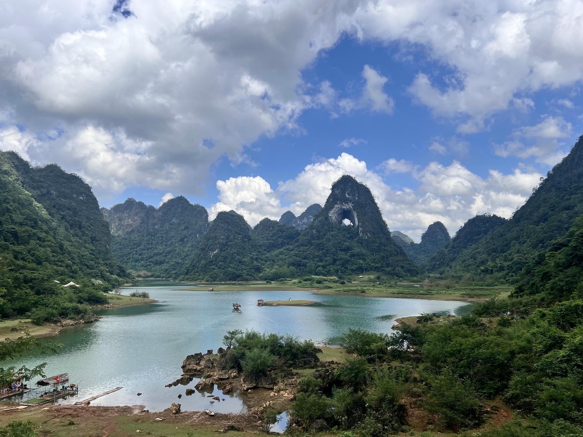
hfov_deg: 63.4
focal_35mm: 28
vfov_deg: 49.7
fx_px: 472
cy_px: 229
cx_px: 277
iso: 50
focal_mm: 5.7
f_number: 1.5
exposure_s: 1/5319
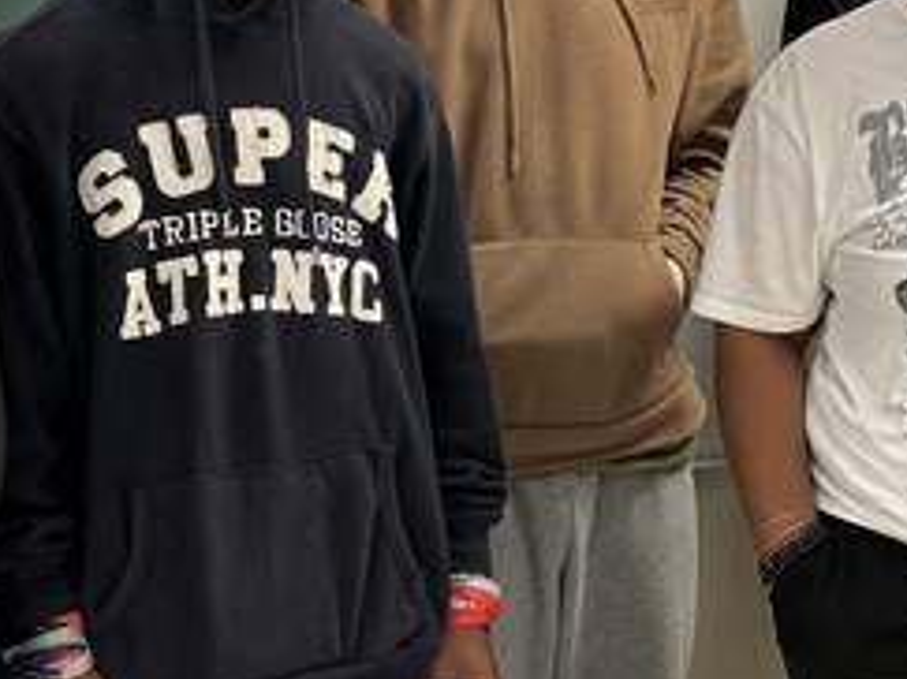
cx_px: 993
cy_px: 459
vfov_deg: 14.6
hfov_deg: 18.7
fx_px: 2645
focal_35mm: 101
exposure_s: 1/60
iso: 160
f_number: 1.78
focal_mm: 6.76
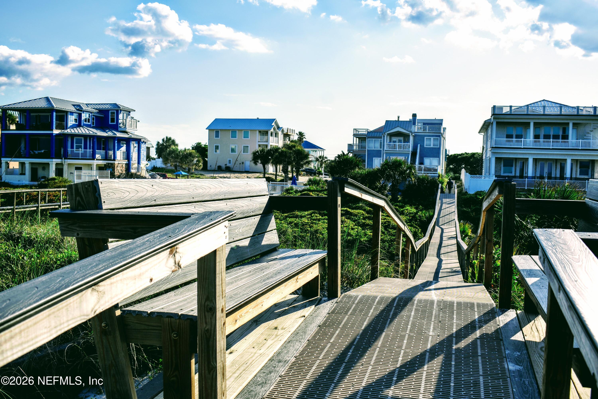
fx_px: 598
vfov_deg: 36.9
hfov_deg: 53.1
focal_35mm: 36
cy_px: 200
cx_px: 299
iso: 100
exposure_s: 1/640
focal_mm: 24
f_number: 6.3
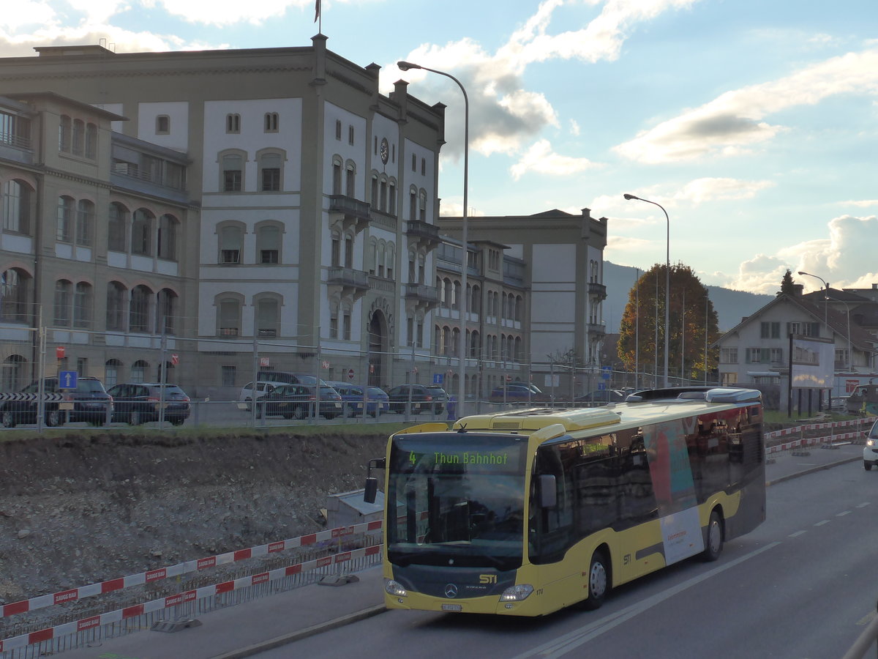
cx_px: 439
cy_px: 330
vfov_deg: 19.9
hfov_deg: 26.3
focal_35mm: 74
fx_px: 1877
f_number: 4.2
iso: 160
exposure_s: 1/640
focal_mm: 15
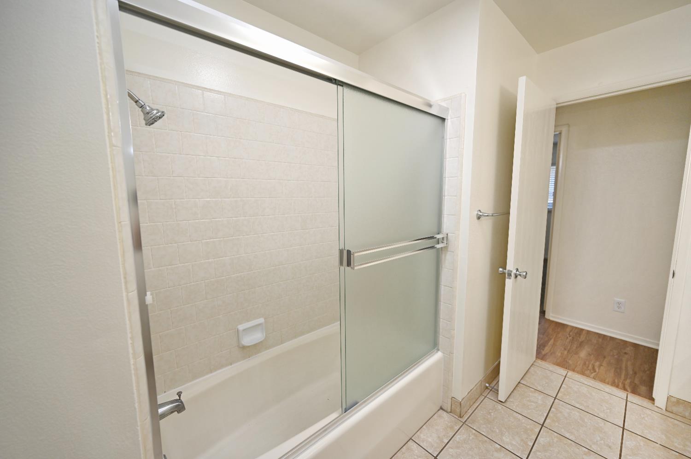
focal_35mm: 14
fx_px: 269
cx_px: 346
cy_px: 230
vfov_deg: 81.1
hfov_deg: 104.3
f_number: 4
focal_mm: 14
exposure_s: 1/60
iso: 250
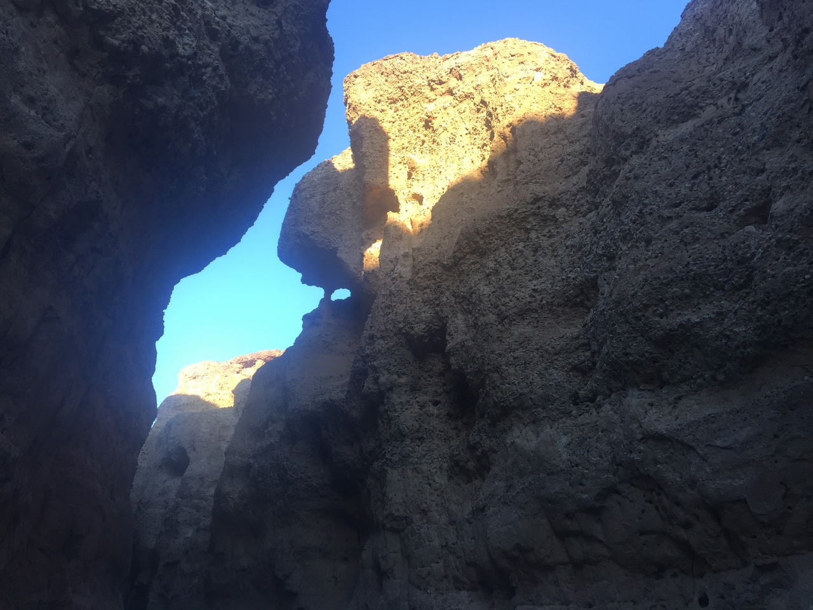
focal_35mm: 29
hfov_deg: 61.7
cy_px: 305
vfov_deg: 48.2
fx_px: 681
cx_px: 406
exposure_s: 1/165
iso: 32
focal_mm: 4.15
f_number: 2.2
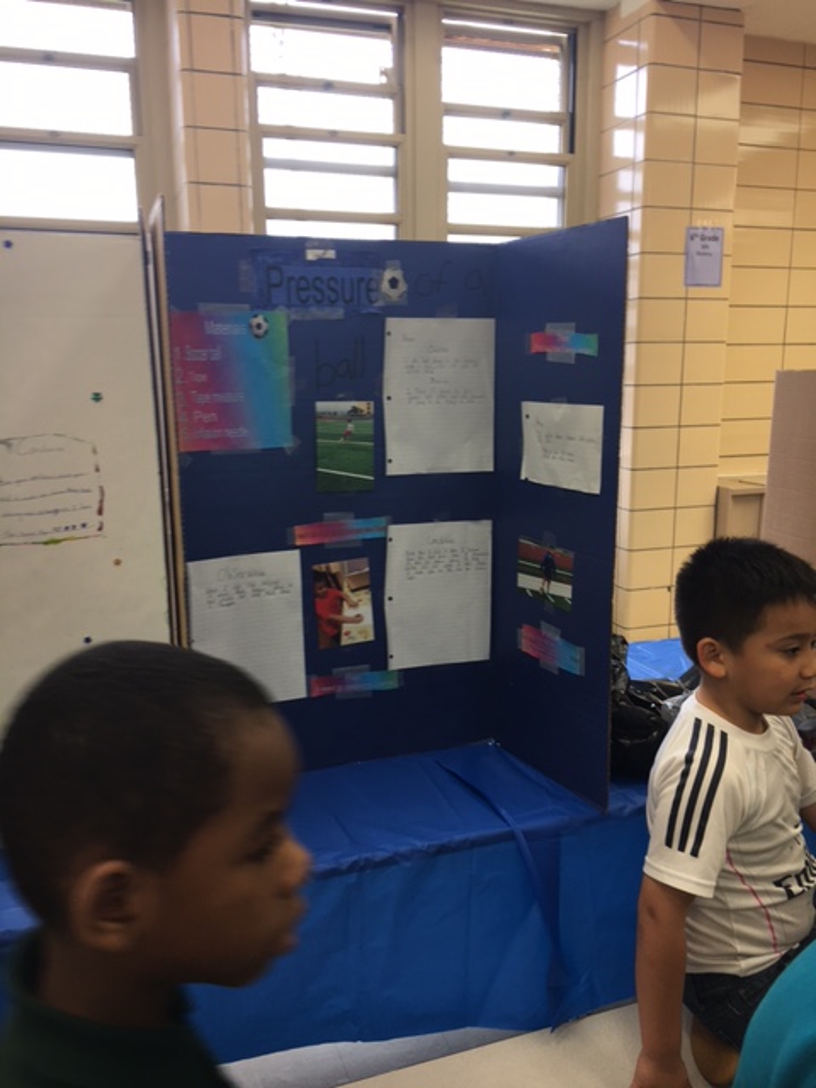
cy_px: 544
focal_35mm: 29
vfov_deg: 61.7
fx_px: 911
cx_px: 408
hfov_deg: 48.2
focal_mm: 4.15
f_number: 2.2
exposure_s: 1/40
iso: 25
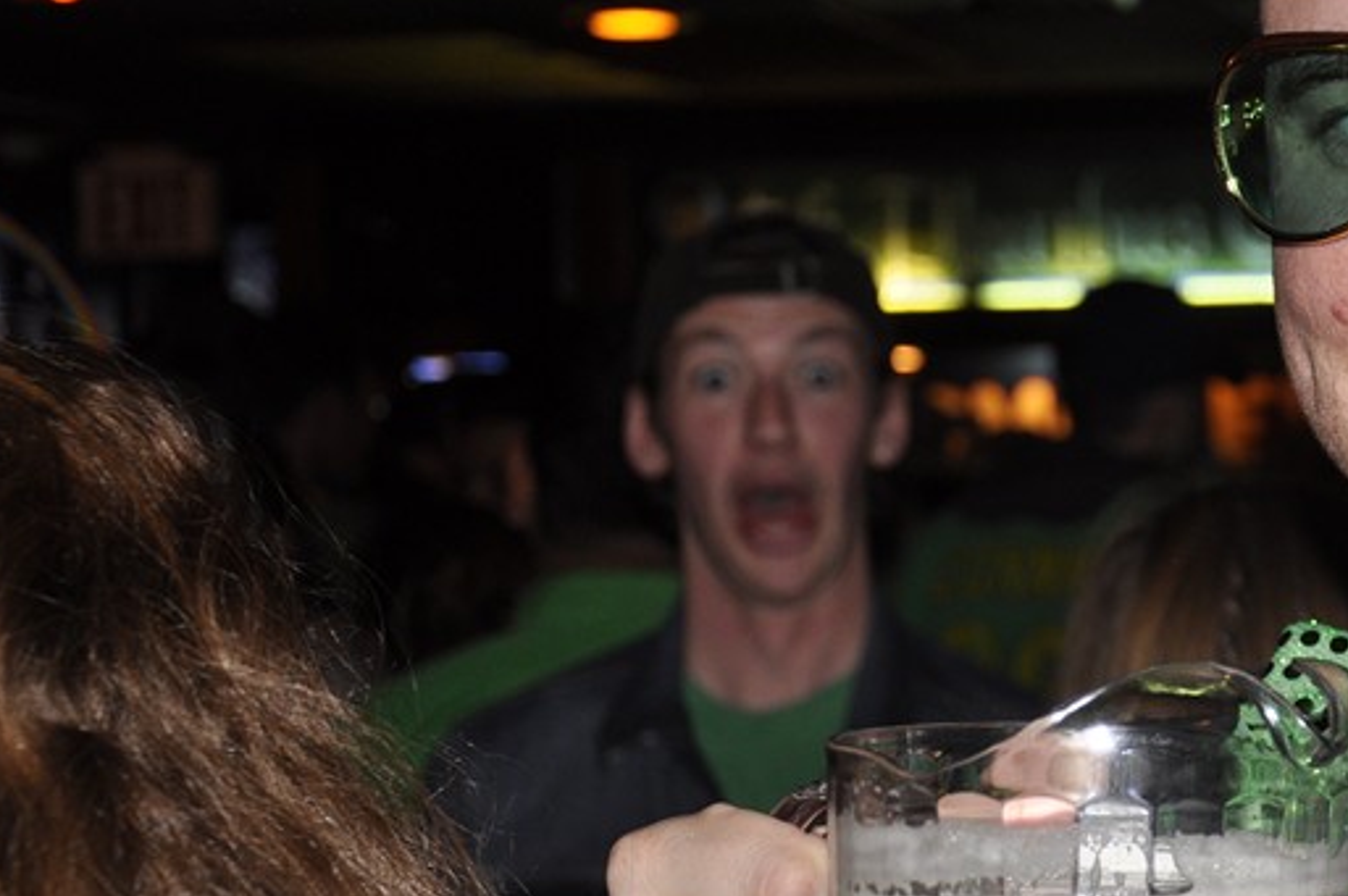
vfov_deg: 11.7
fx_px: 4377
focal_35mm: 117
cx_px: 1243
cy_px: 491
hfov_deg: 17.2
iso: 400
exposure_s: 1/60
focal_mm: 40
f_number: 4.5
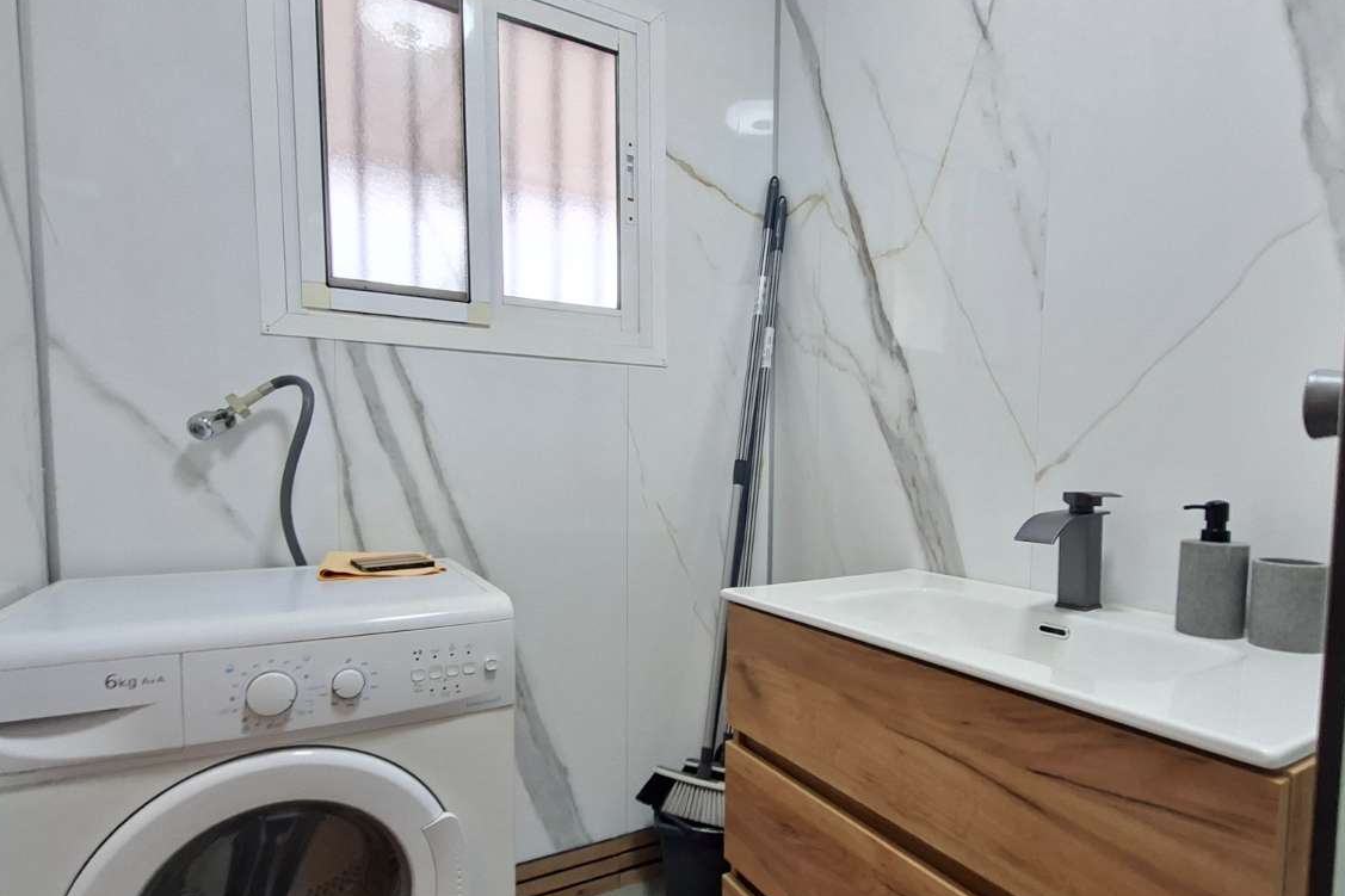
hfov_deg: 89.9
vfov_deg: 67.0
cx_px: 714
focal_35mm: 18
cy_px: 511
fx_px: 672
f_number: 2.2
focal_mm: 1.74
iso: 200
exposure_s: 1/25
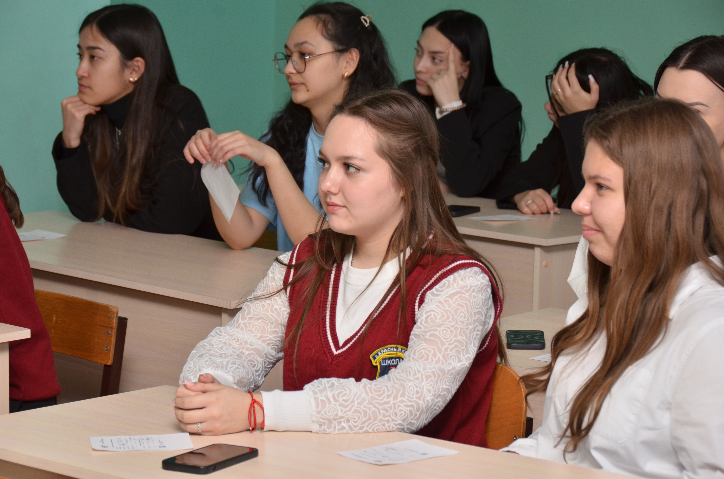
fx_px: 2408
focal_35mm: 120
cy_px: 240
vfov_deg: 11.4
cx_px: 362
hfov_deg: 17.1
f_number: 8
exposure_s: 1/200
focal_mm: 80
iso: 500
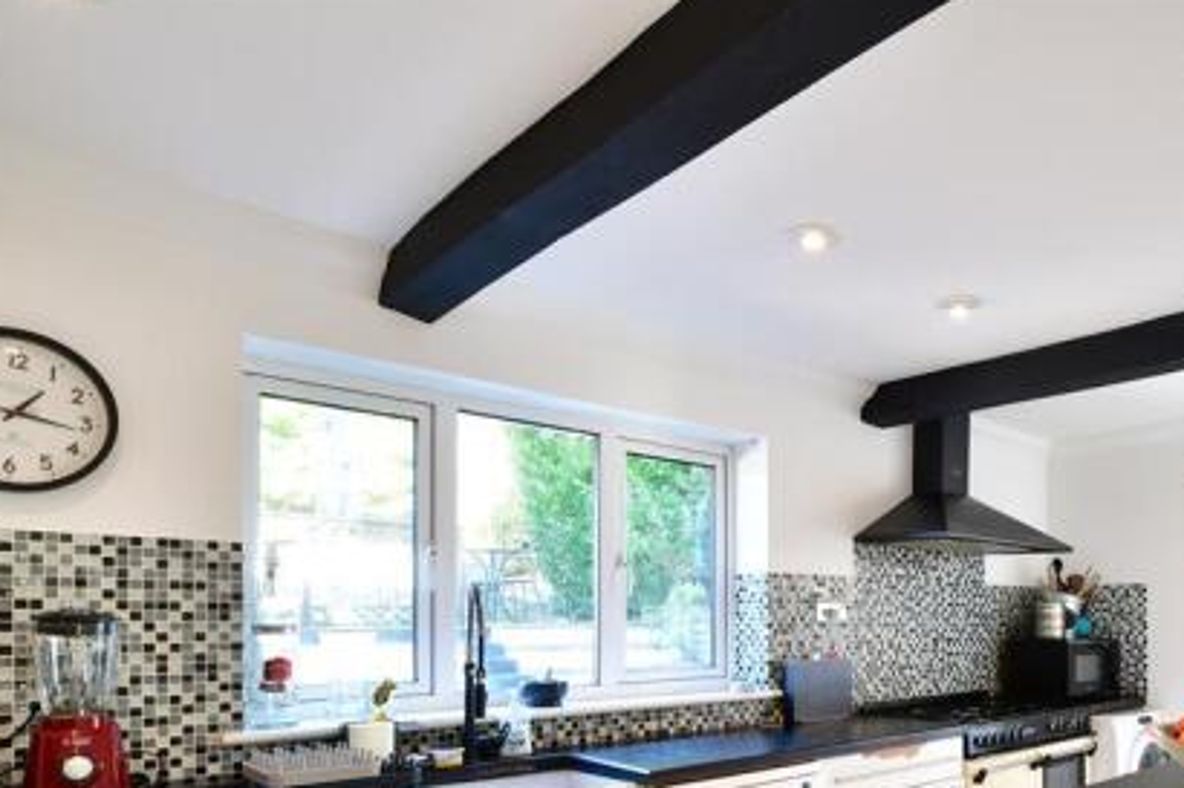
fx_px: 789
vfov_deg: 50.3
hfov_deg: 70.5
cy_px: 616
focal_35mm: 24
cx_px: 835
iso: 200
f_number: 8
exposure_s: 1/2
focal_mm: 10
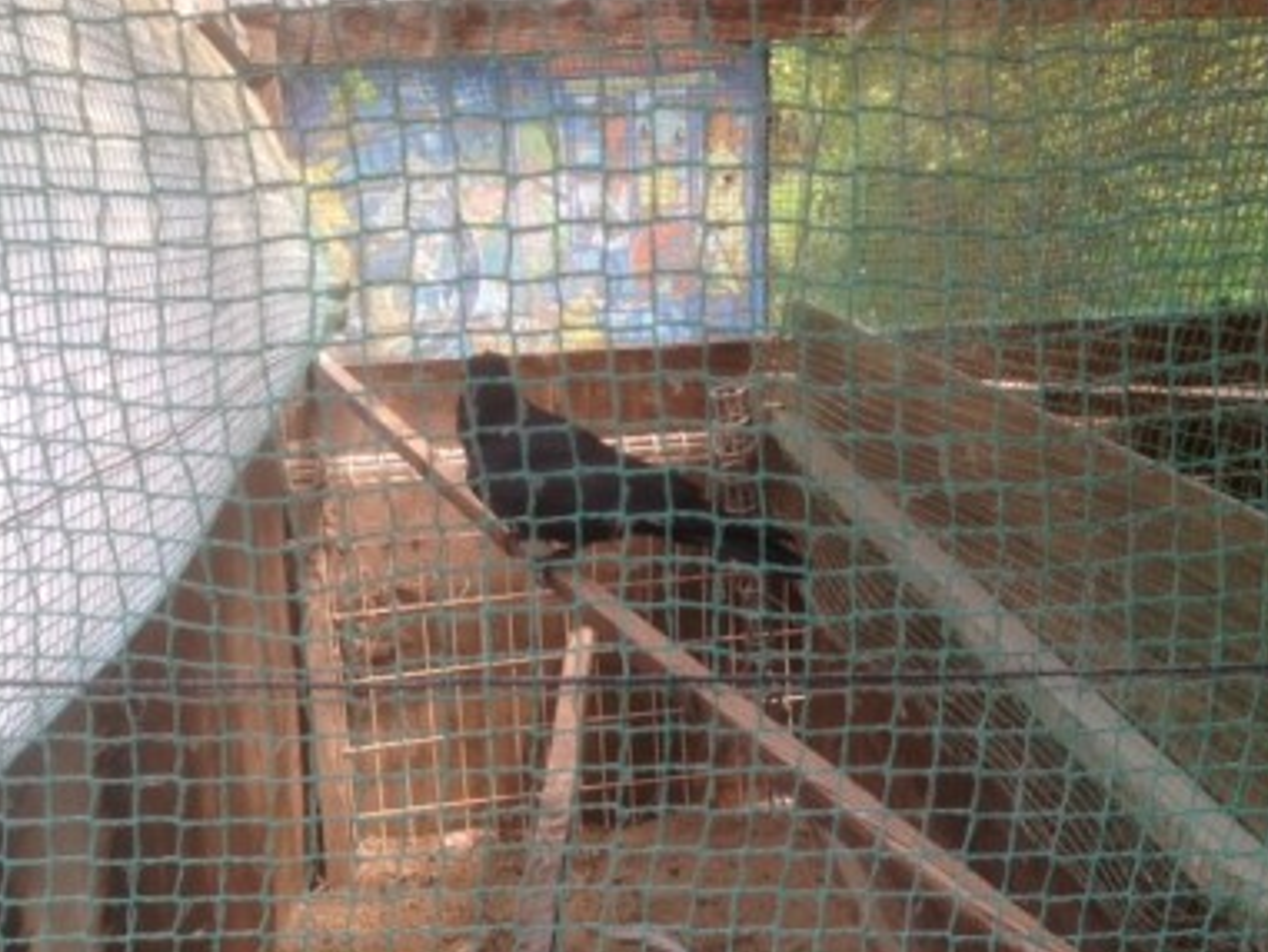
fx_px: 1429
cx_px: 576
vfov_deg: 36.8
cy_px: 533
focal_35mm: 39
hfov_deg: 47.8
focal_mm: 4.12
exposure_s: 1/343
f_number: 2.4
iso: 50
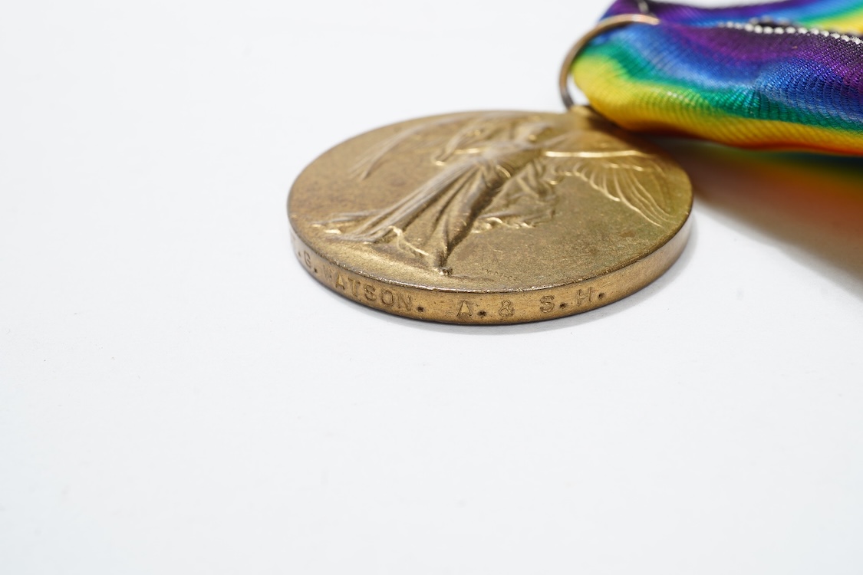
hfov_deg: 43.6
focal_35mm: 45
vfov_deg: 29.9
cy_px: 288
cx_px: 432
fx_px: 1079
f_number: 22
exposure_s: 1/100
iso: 100
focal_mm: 30
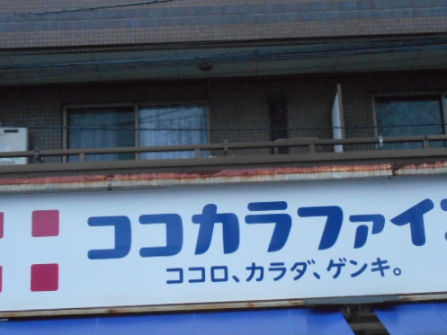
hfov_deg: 25.6
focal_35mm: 76
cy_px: 194
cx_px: 238
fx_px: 982
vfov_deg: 19.4
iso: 800
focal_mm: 10.5
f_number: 5.1
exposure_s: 1/60
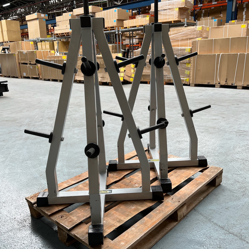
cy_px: 129
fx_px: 252
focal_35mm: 31
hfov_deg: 52.5
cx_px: 125
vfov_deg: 52.5
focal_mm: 5.7
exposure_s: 1/100
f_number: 1.5
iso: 64
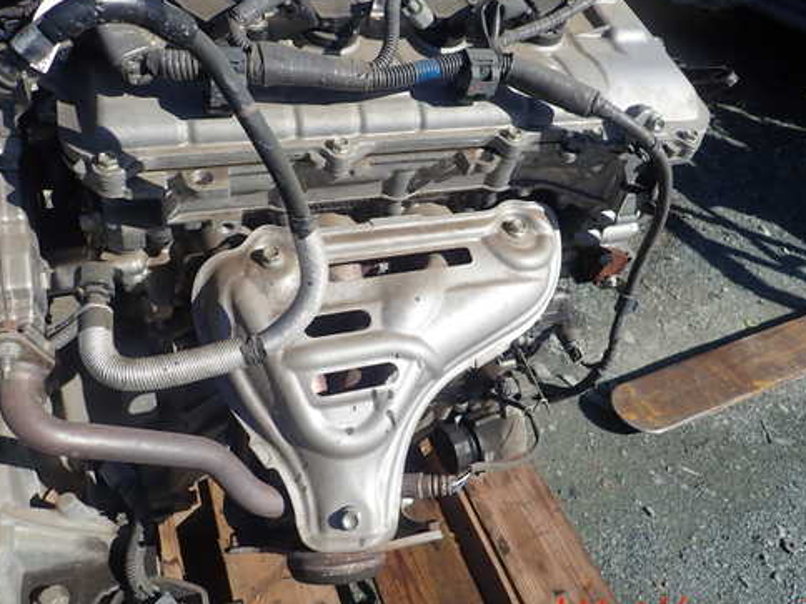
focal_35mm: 31
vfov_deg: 45.3
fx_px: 722
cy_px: 261
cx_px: 435
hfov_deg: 58.3
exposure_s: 1/125
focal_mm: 4.5
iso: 100
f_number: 8
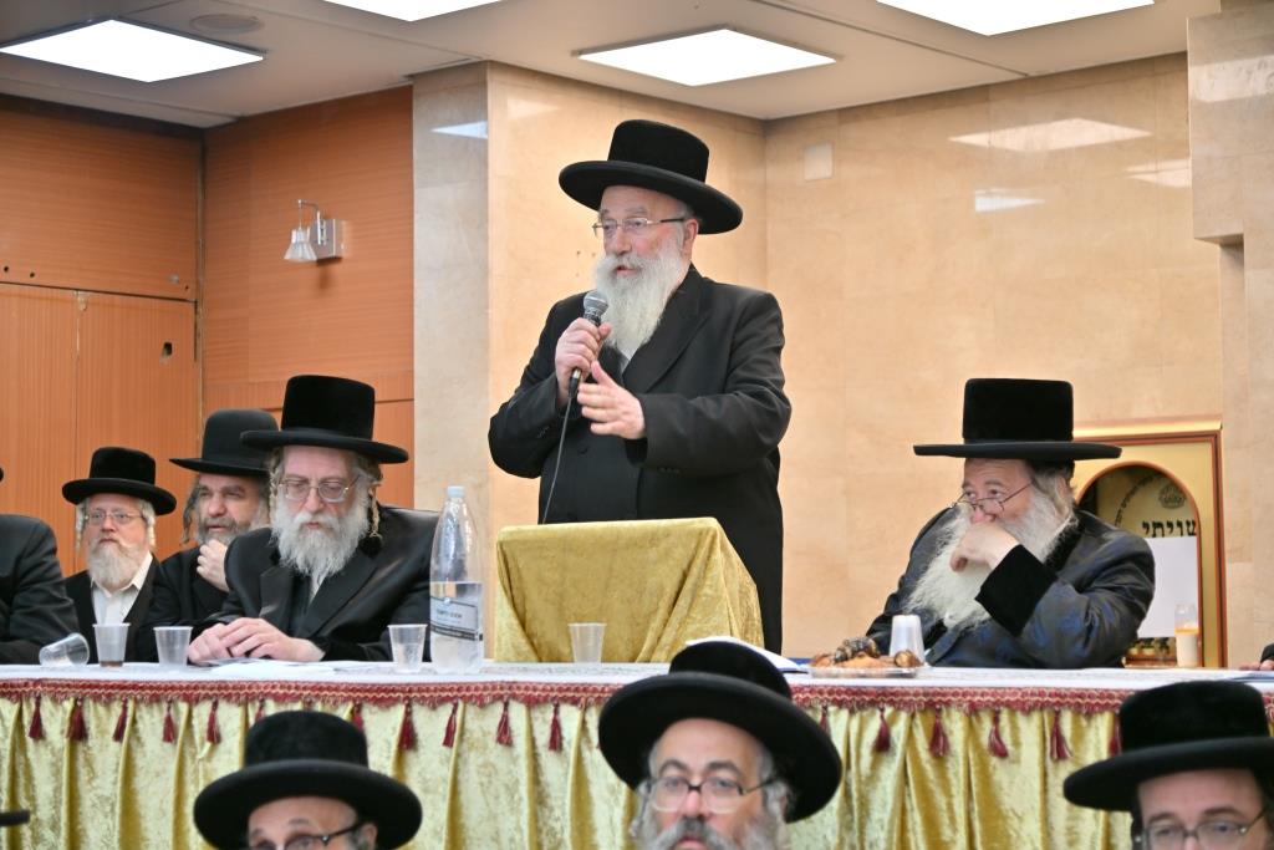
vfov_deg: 20.9
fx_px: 2300
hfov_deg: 31.0
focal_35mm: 65
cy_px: 425
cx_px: 637
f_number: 4
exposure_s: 1/125
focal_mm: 65
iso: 400
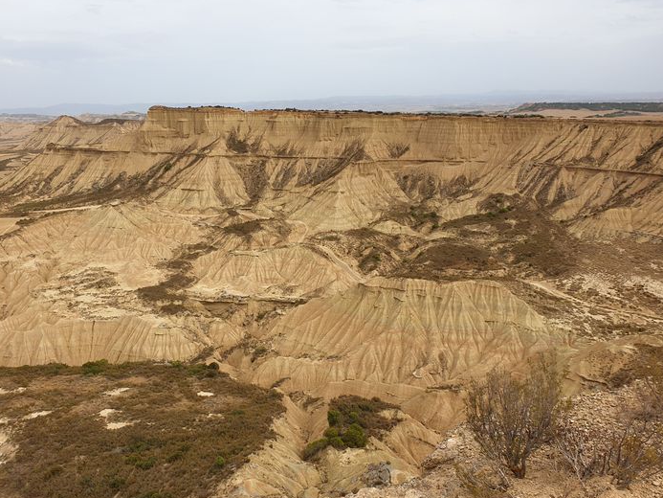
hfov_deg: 59.9
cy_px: 269
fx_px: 575
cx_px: 304
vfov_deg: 46.8
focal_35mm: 30
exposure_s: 1/1081
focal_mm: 4.3
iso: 50
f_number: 2.4
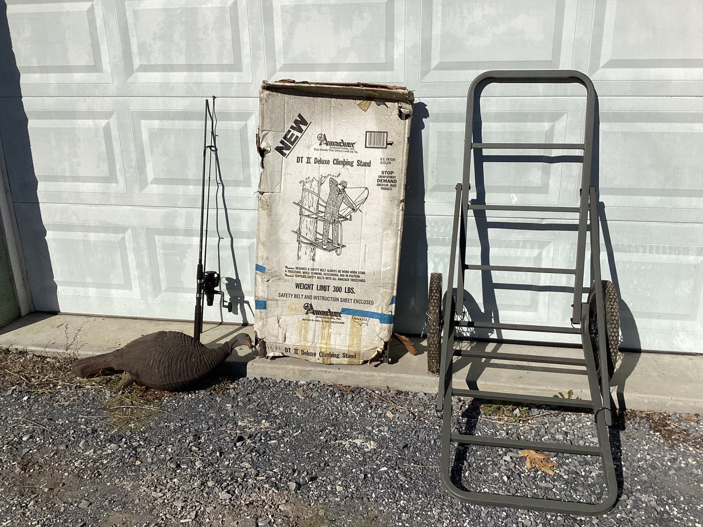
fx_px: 630
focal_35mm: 31
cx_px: 352
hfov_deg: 58.3
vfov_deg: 45.4
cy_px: 264
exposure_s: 1/3891
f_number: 2.4
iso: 25
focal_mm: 3.3
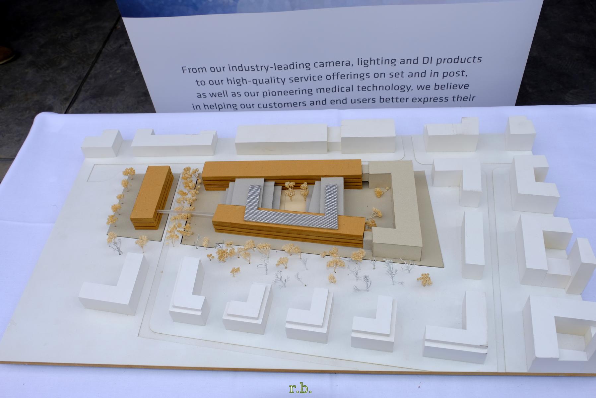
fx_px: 530
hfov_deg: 58.7
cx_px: 298
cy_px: 199
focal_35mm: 32
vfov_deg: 41.2
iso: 200
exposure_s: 1/220
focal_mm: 21.6
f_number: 9
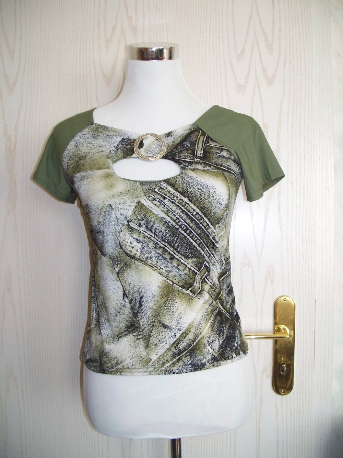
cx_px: 172
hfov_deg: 38.7
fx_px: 489
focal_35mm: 37
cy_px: 229
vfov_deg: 50.1
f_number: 2.8
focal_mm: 7.8
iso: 400
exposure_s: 1/200
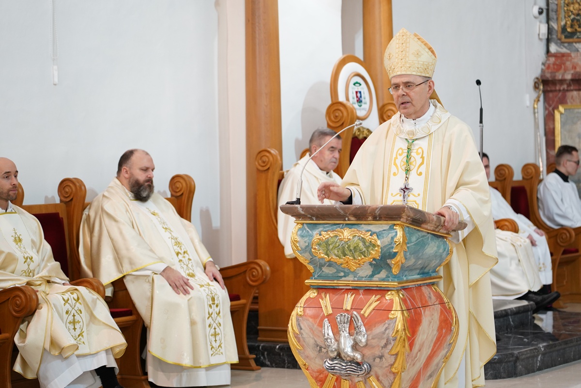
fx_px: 1694
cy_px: 194
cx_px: 290
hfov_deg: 19.5
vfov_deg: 13.0
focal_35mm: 105
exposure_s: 1/100
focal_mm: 105
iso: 2500
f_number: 4
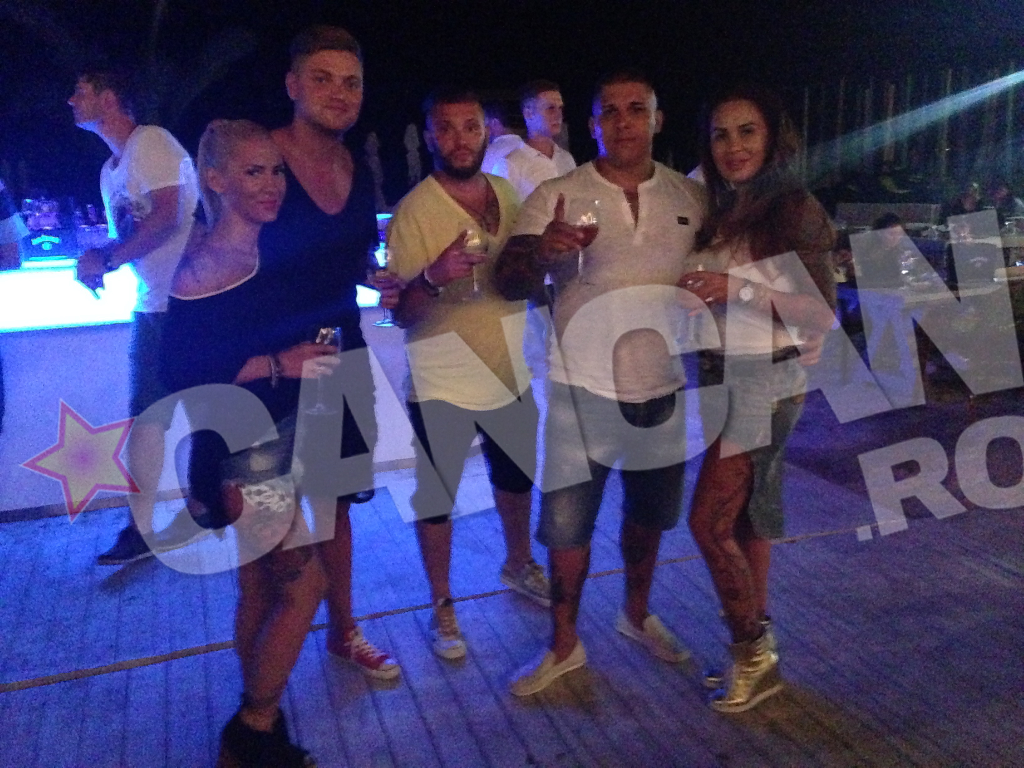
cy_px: 384
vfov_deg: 42.9
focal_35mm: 33
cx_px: 512
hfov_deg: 55.4
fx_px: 976
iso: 2500
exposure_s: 1/15
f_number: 2.4
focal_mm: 4.12
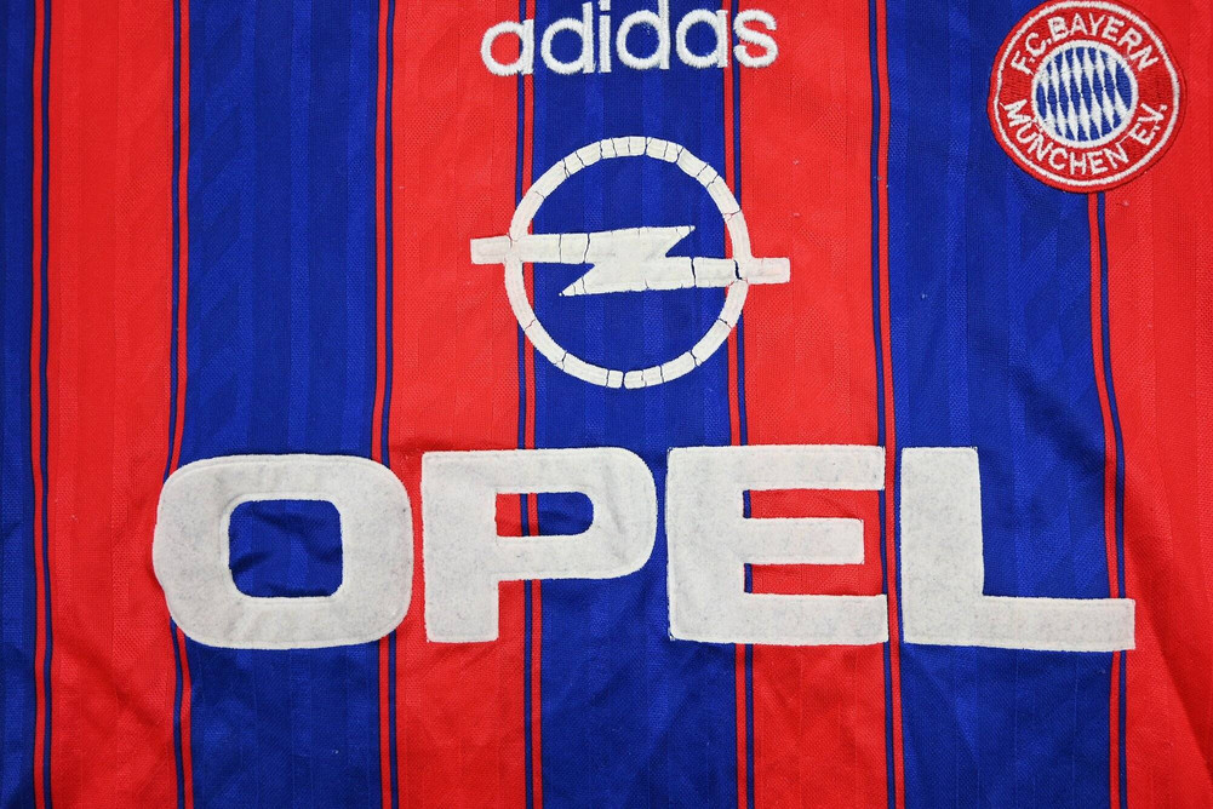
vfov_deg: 53.2
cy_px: 404
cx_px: 606
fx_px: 809
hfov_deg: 73.7
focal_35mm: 24
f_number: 5.6
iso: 200
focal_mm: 24
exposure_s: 1/125
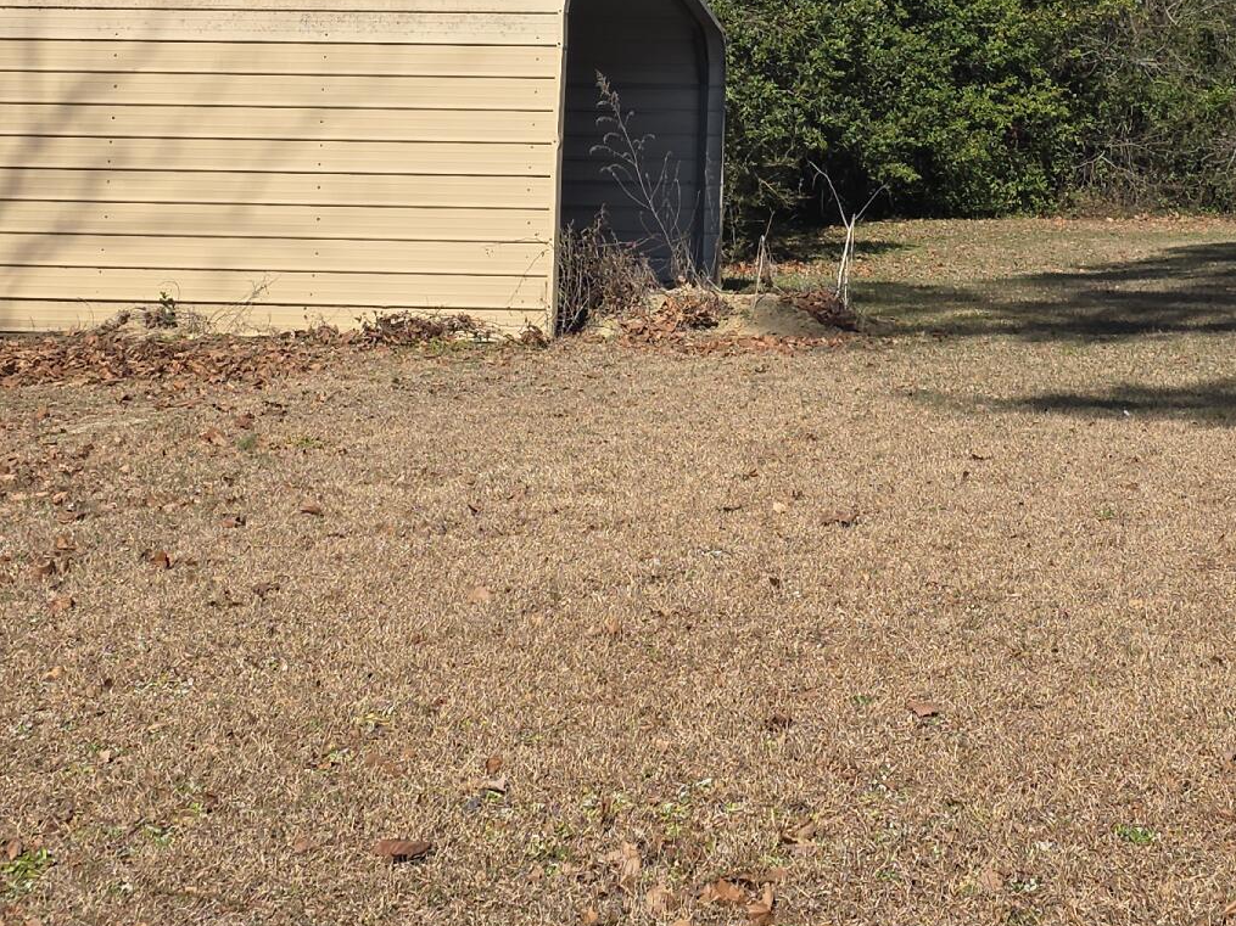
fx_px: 2428
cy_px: 50
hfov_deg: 28.2
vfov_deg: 21.0
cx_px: 890
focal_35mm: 68
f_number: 1.7
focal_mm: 6.25
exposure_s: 1/1189
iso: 12
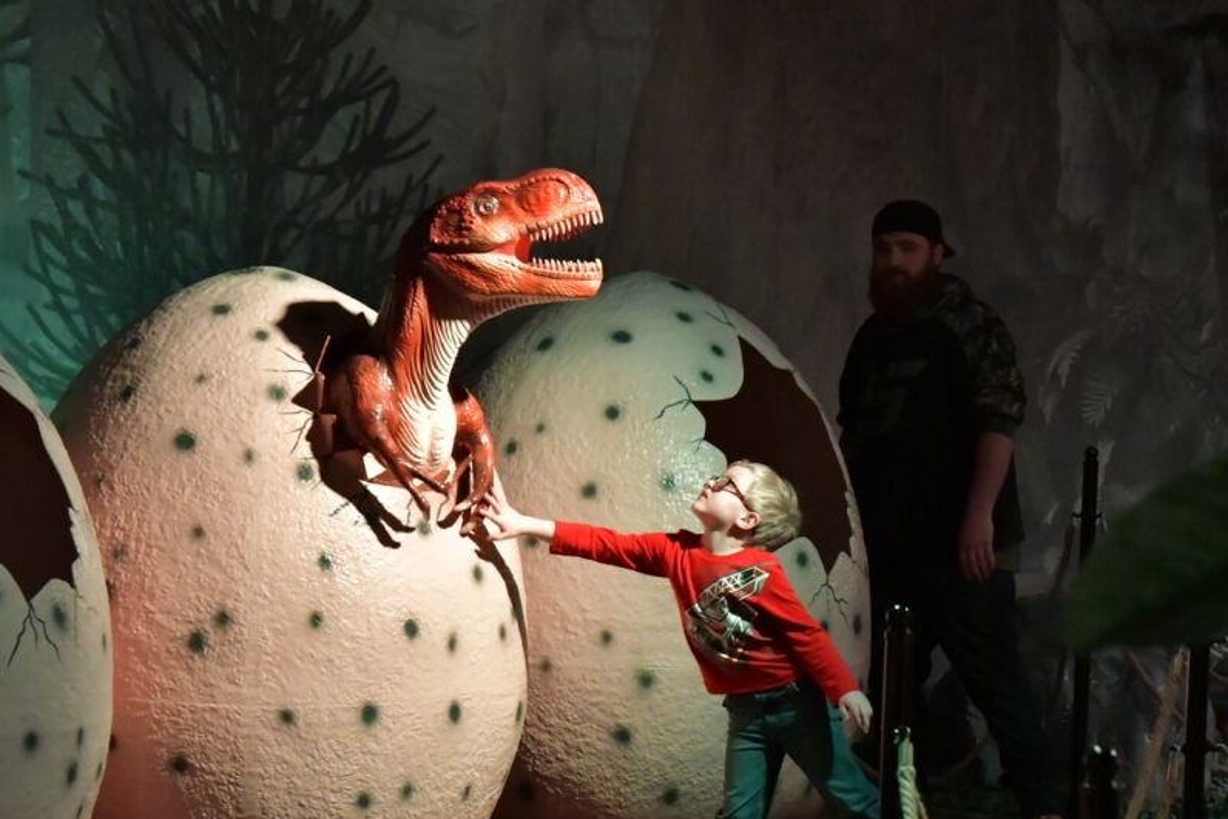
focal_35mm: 135
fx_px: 4606
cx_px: 739
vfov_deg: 10.2
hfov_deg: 15.2
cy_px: 510
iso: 6400
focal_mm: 70
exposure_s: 1/200
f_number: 7.1
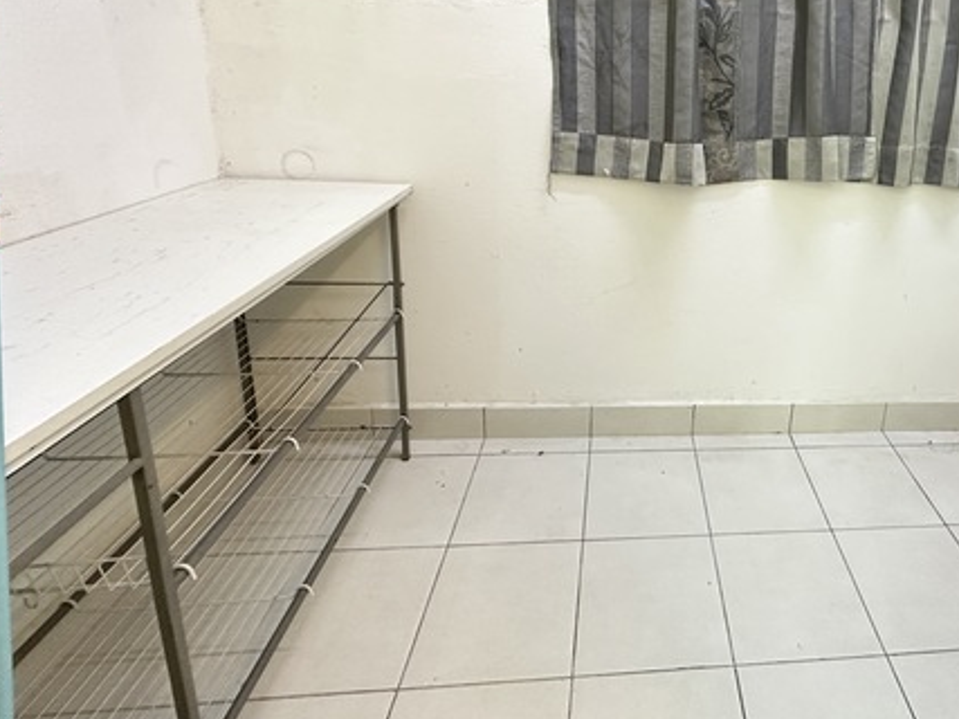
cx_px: 687
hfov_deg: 74.8
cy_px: 186
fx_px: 582
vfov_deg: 60.2
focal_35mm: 21
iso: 400
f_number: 2.2
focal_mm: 2.22
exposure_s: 1/60
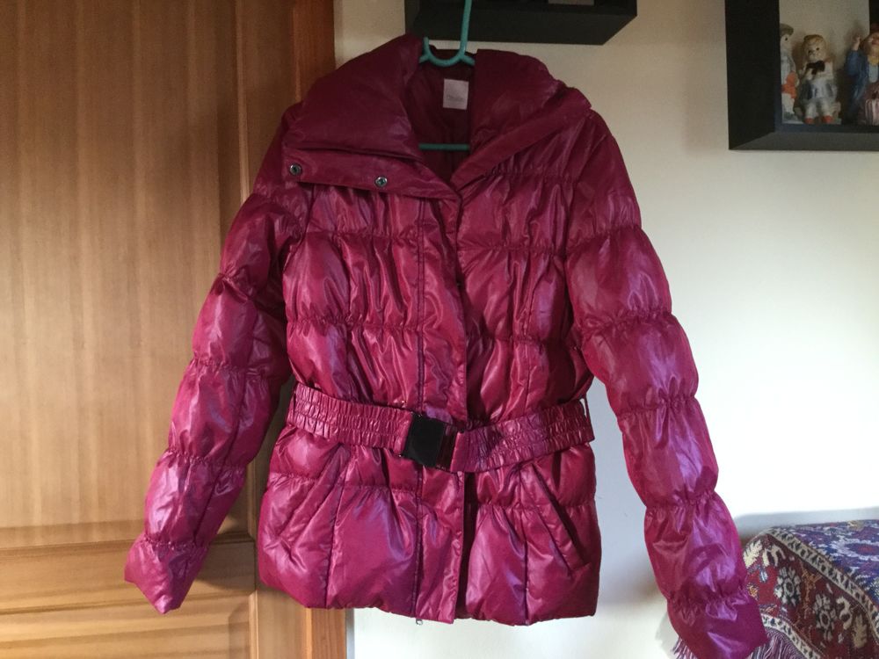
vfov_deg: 45.4
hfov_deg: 58.4
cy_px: 330
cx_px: 440
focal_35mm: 31
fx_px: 787
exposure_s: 1/17
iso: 200
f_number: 2.4
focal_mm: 3.3
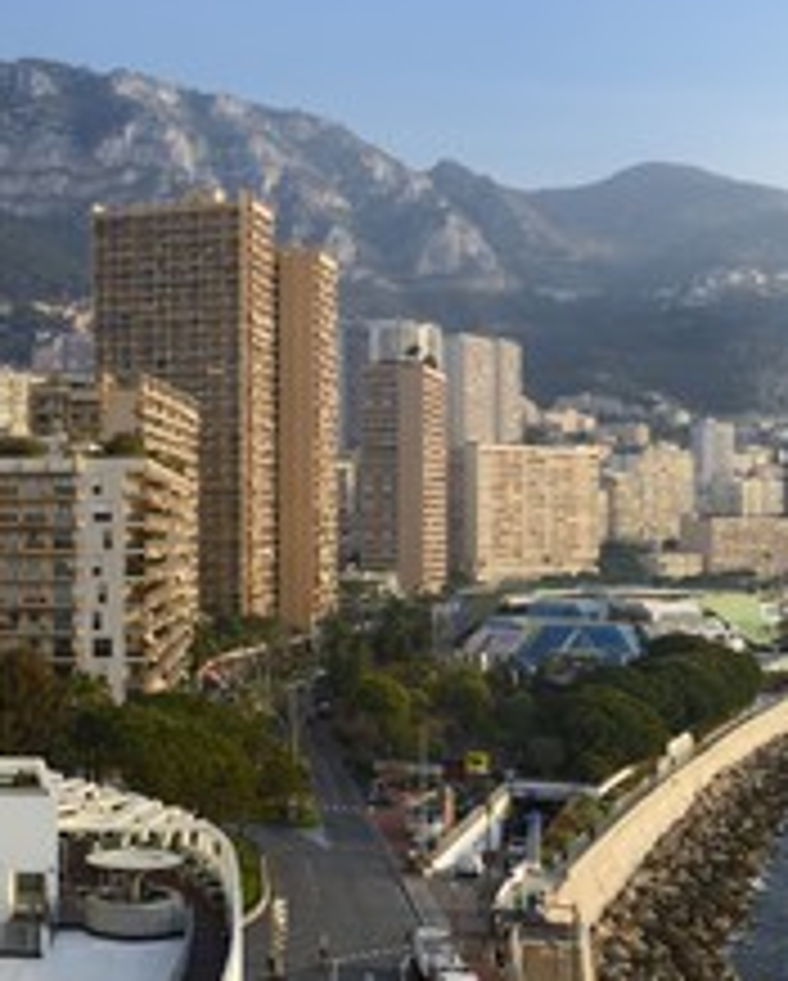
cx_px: 81
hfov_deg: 26.3
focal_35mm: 56
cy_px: 544
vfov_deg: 33.5
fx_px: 1629
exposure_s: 1/200
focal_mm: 31
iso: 200
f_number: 9
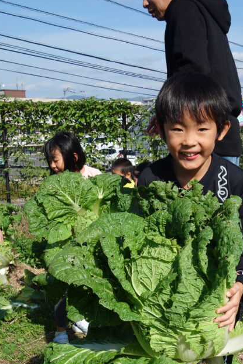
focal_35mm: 47
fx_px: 476
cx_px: 178
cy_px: 228
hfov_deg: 28.3
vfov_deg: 41.6
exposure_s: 1/500
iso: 125
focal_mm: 10.4
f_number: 5.6
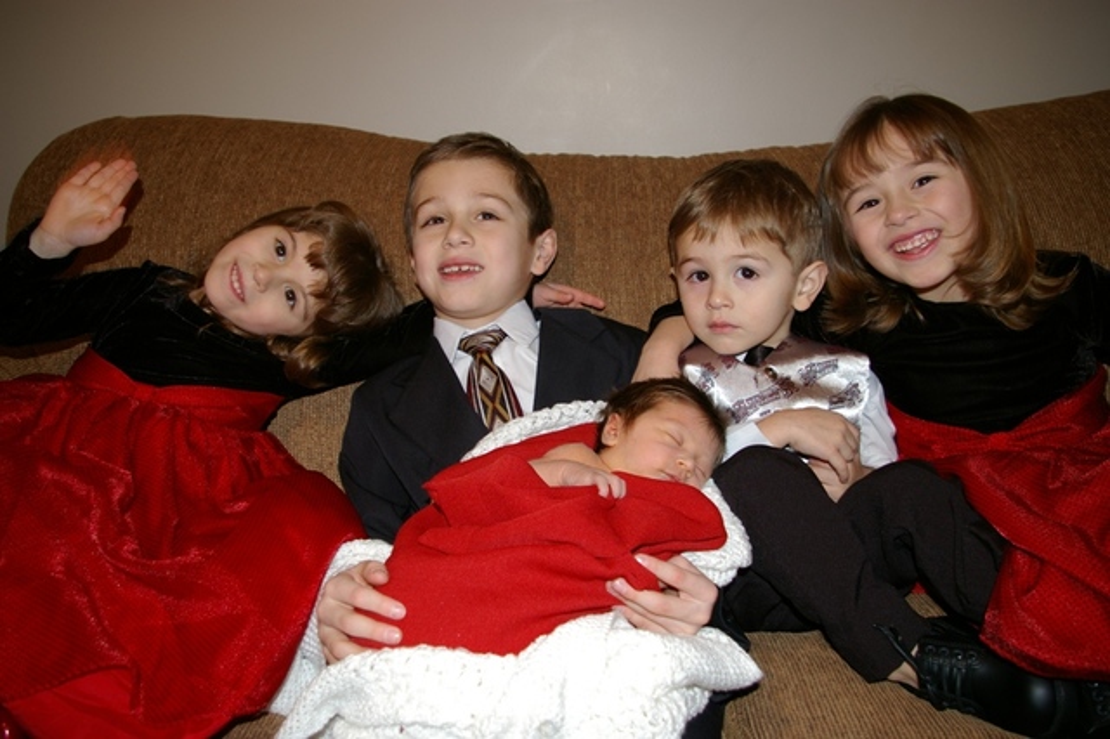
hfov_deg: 67.4
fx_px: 832
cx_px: 555
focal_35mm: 27
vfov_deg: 47.9
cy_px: 370
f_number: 3.5
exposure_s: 1/30
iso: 200
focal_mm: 18
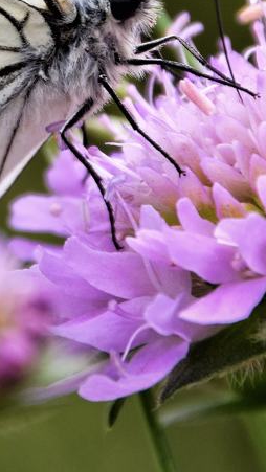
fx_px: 13793
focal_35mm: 1101
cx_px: 41
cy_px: 76
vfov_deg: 2.0
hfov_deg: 1.1
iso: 200
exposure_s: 1/400
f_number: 8
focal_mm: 270
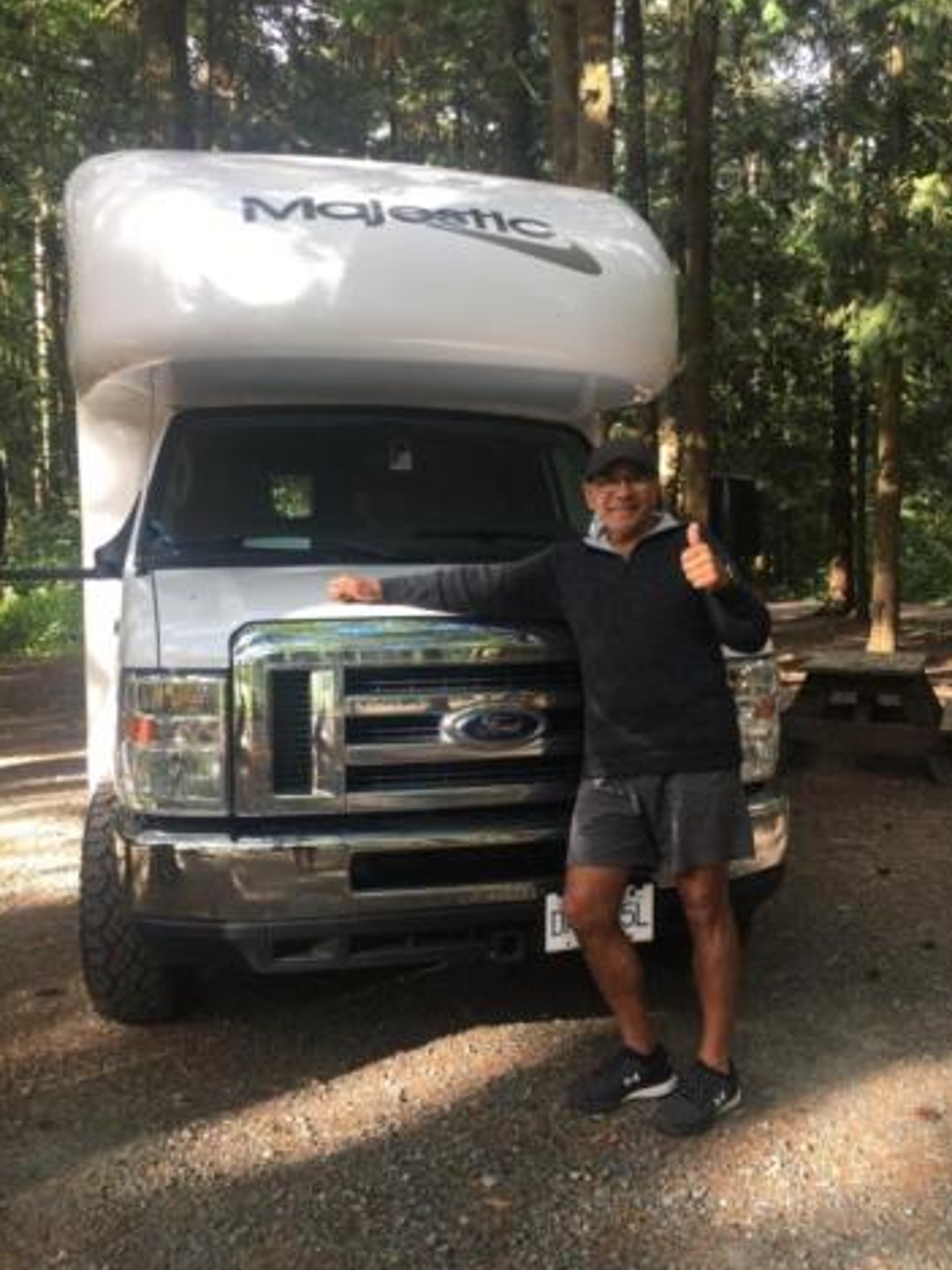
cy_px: 627
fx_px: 1137
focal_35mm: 31
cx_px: 500
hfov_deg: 45.4
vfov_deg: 58.3
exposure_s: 1/60
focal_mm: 4.15
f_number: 2.2
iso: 32
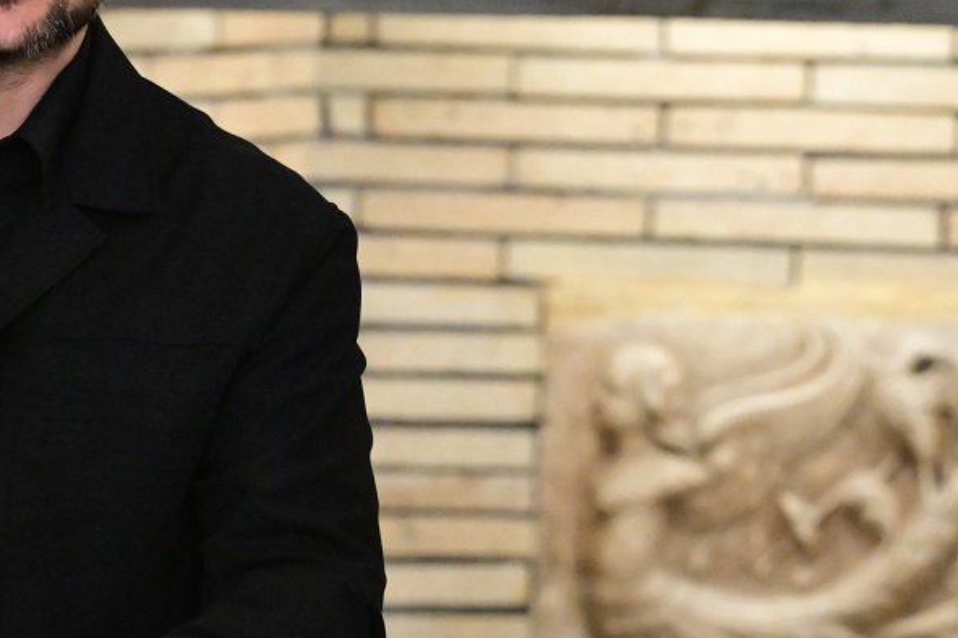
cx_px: -8
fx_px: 16205
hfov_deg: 3.4
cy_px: 102
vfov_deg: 2.3
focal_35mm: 609
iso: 8000
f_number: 5
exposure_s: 1/400
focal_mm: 200
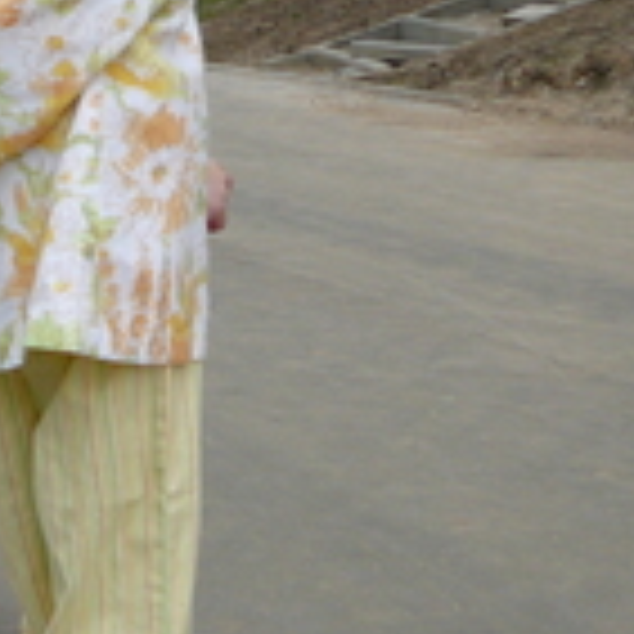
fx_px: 2051
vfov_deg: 17.5
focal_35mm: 99
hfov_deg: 17.1
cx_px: -31
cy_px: 243
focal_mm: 5.2
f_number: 2.8
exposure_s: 1/640
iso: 80
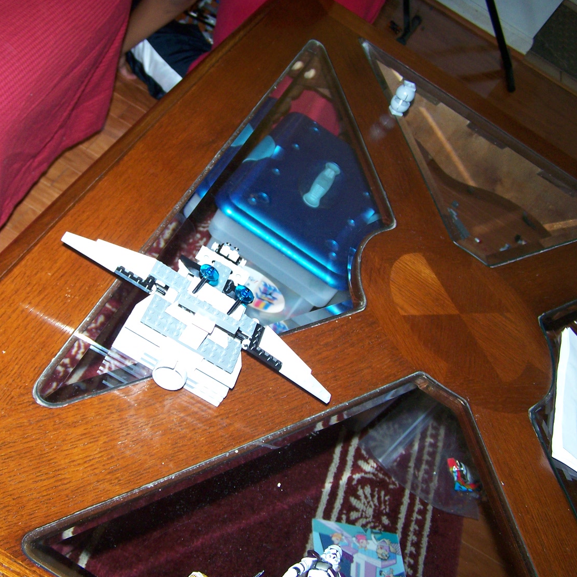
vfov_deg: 37.6
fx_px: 849
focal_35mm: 45
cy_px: 289
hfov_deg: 37.3
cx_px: 218
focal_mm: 6.3
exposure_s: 1/60
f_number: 2.8
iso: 160
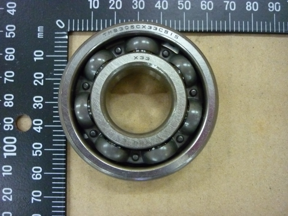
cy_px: 108
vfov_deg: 42.9
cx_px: 144
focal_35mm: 33
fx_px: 275
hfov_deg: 55.4
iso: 800
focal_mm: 5.5
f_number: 2.8
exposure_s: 1/20
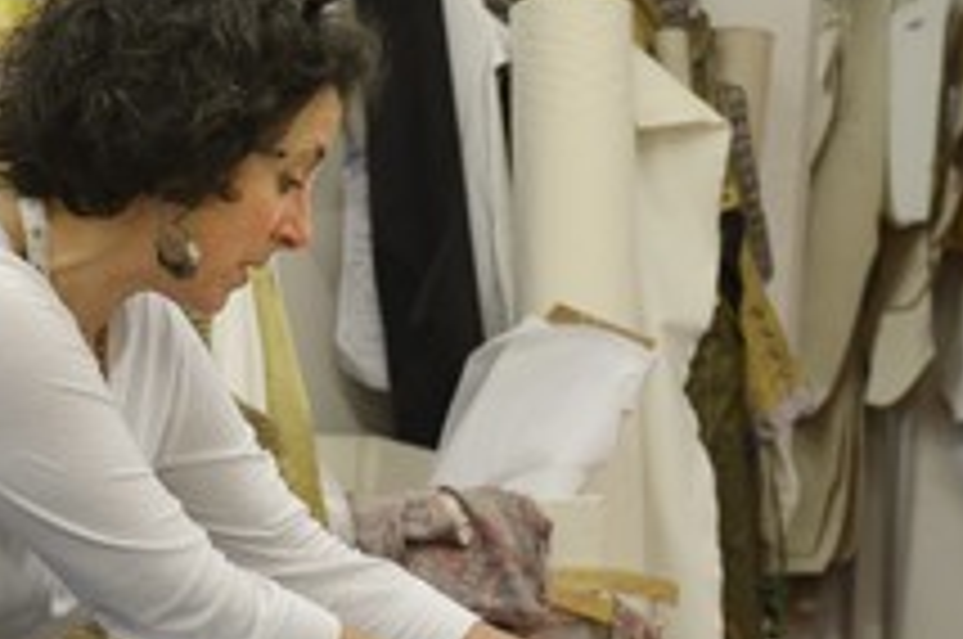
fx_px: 3045
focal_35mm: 114
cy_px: 392
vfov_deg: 12.0
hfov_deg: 17.8
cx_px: 148
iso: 1000
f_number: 6.3
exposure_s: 1/100
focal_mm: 58
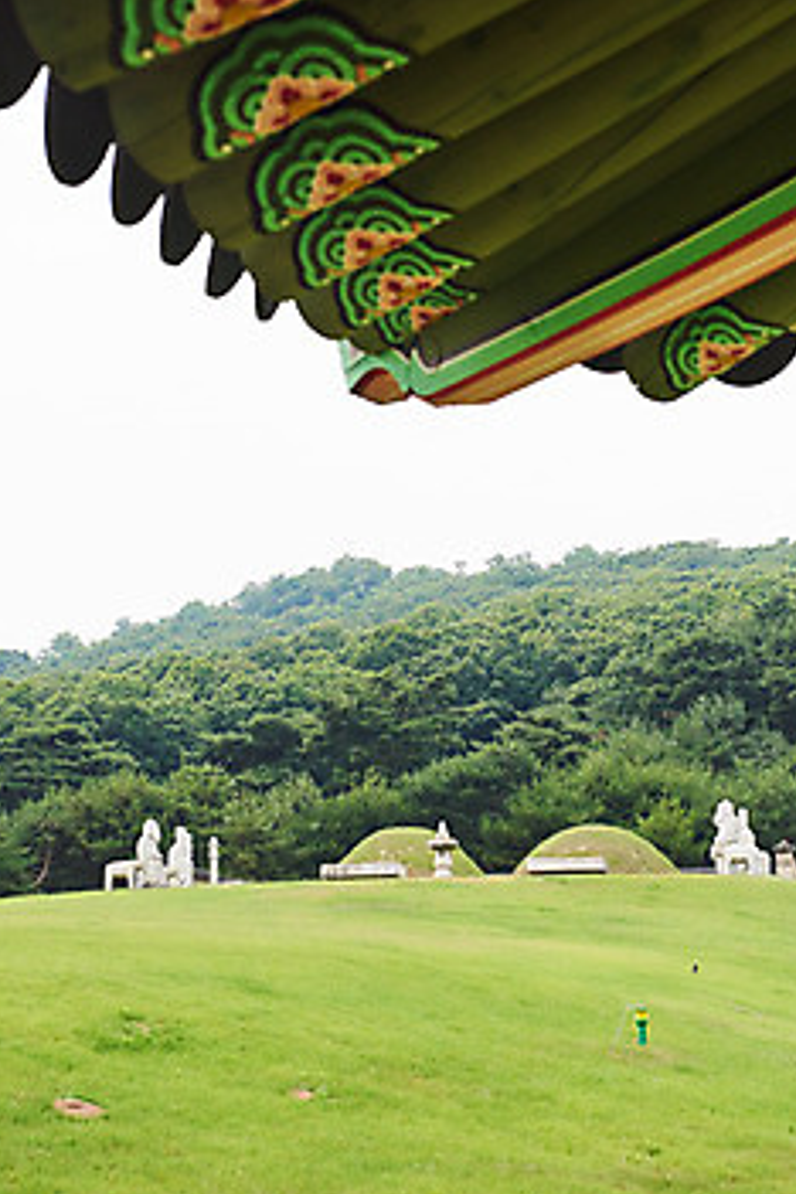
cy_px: 537
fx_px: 1890
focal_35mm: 57
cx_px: 427
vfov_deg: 35.0
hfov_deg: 23.8
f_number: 5
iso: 640
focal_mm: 50
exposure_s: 1/3200
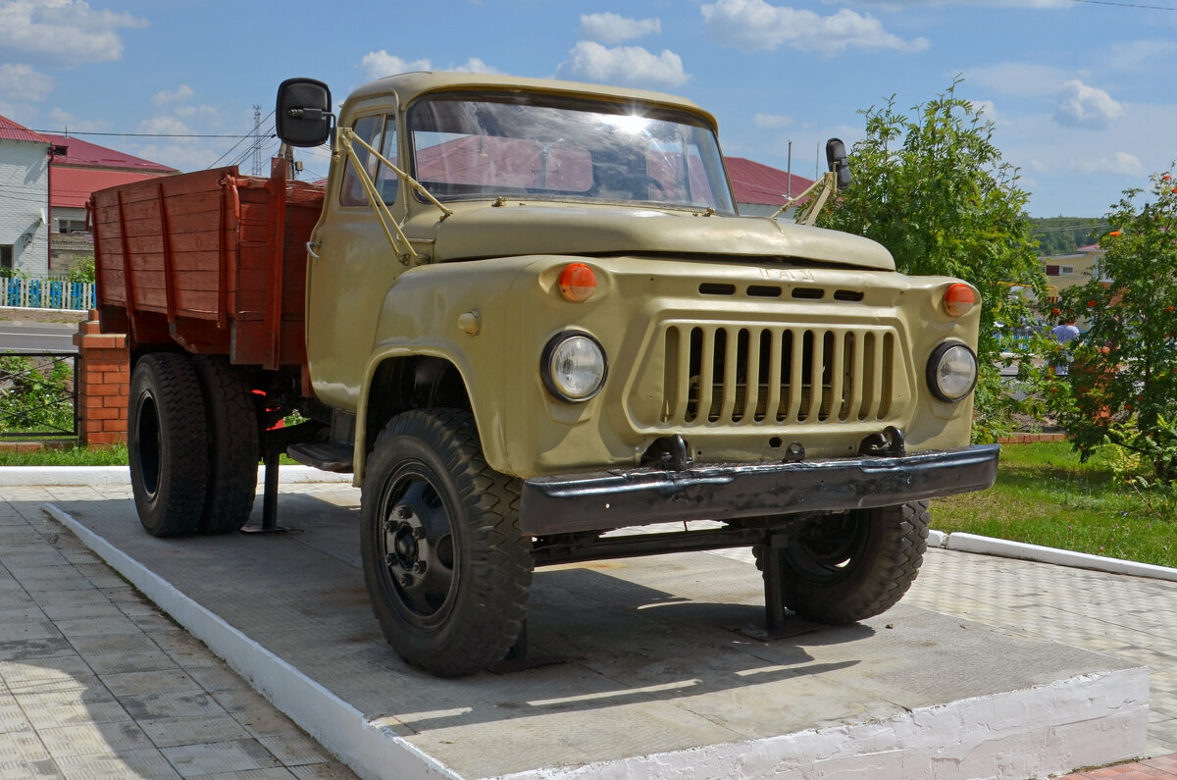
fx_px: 1077
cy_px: 390
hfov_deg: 57.3
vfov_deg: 39.8
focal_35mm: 33
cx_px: 588
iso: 100
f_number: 10
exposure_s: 1/400
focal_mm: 22
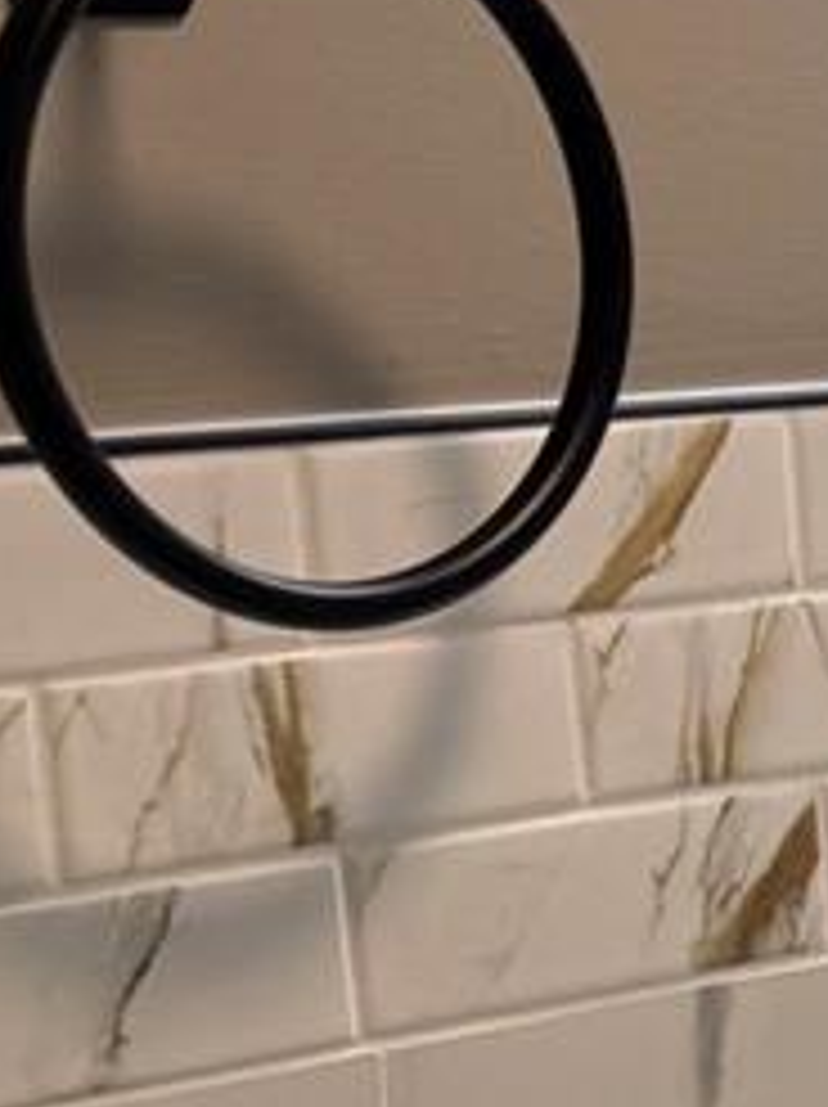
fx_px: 4792
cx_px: 2475
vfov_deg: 12.8
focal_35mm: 150
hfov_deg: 8.3
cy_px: 1372
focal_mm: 6.76
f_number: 1.78
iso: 64
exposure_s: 1/120
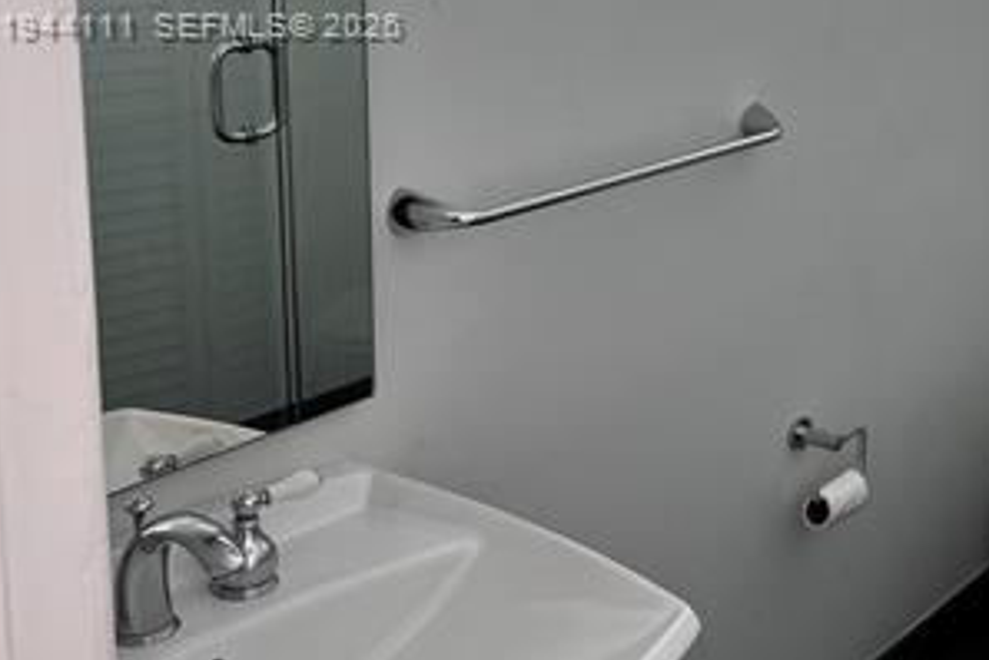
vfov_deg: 22.6
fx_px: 1594
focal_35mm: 58
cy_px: 27
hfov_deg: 31.6
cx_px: 1009
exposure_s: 1/196
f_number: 1.5
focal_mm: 5.7
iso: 40
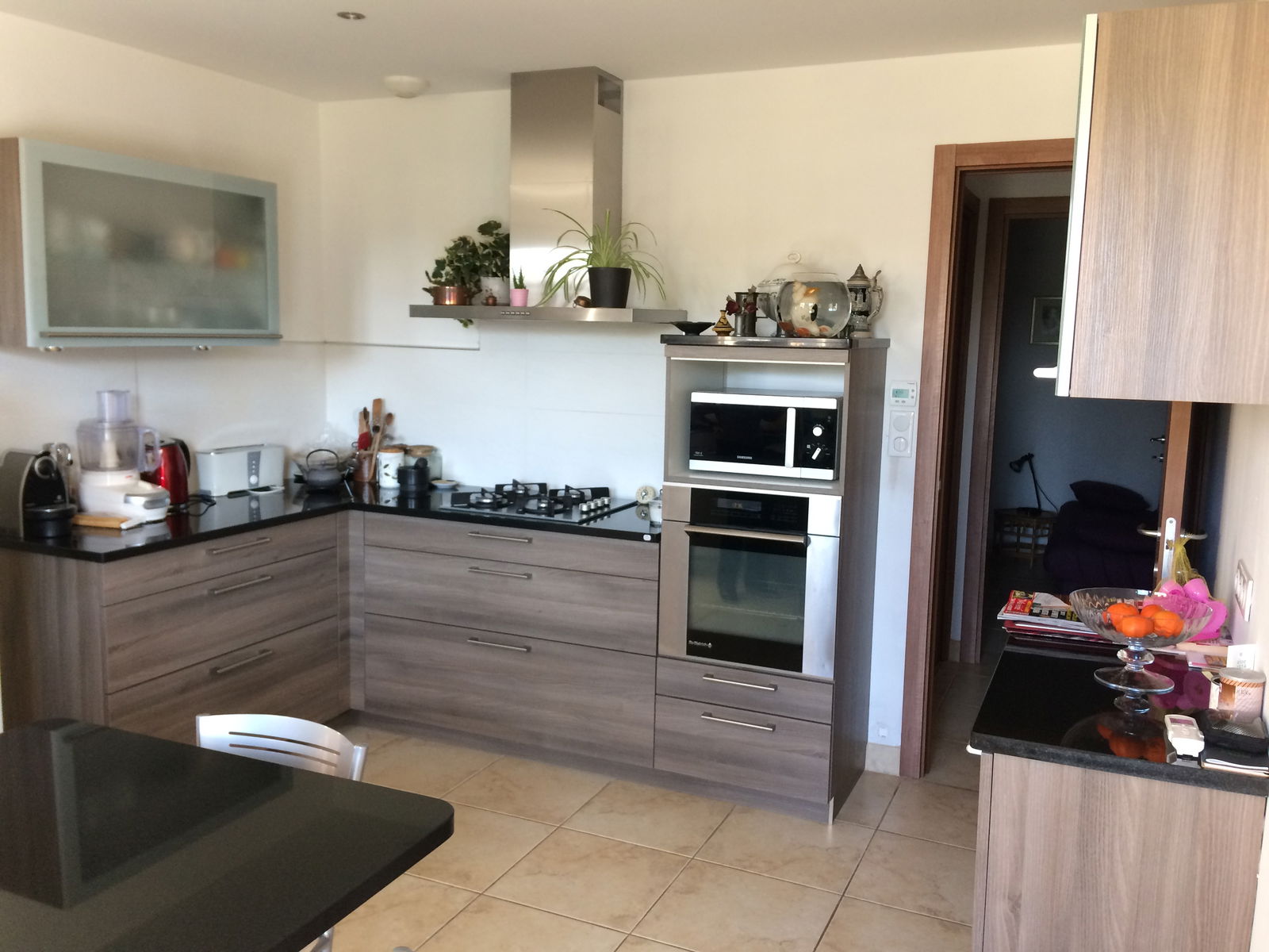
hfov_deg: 61.7
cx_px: 634
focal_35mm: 29
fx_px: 1063
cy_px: 476
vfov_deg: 48.2
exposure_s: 1/33
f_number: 2.2
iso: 80
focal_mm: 4.15
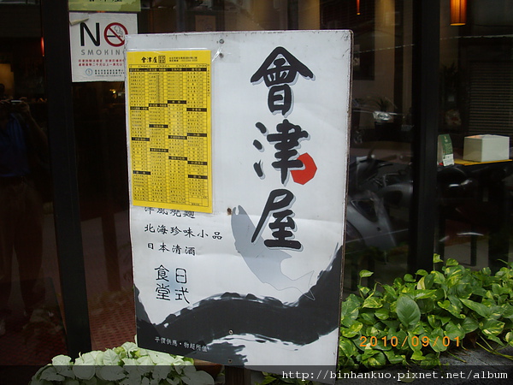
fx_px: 548
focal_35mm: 37
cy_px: 192
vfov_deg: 38.7
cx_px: 256
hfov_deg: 50.1
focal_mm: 6.2
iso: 93
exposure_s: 1/125
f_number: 2.8
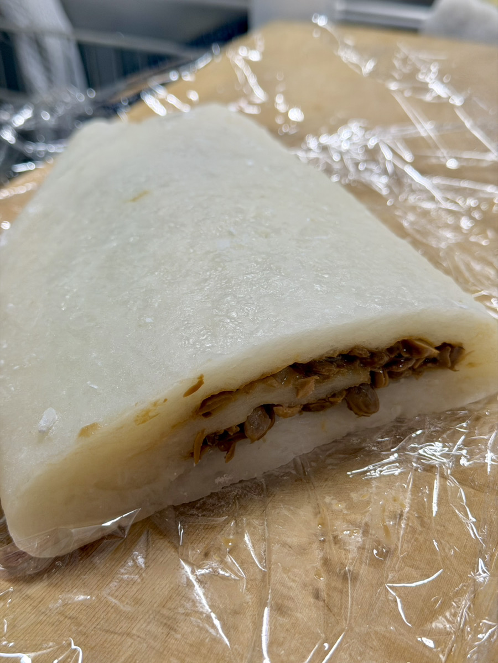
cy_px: 332
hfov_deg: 30.3
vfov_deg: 39.7
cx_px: 249
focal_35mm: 48
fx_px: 921
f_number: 1.78
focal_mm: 6.76
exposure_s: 1/60
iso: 64
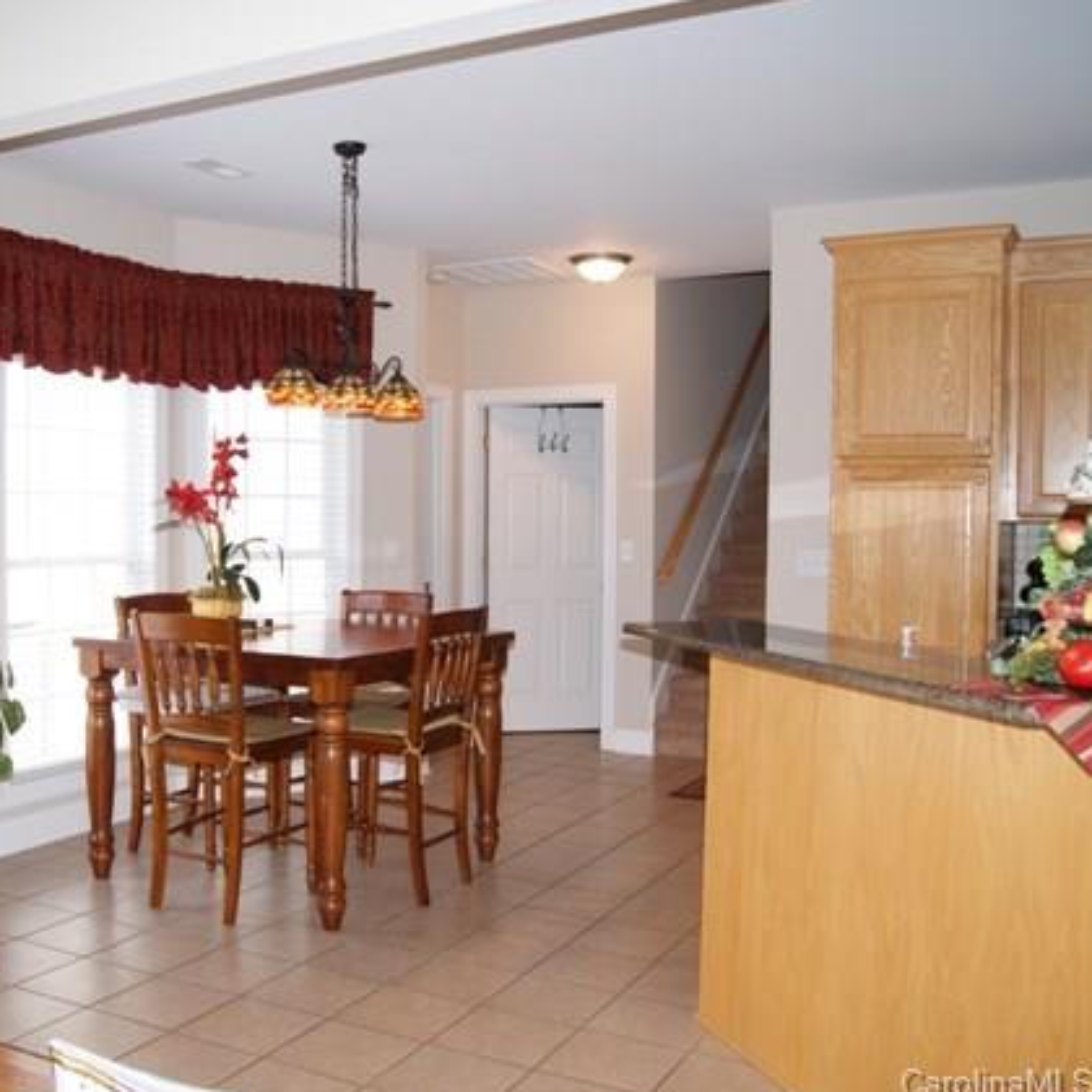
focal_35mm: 35
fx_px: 1249
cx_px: 367
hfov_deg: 46.5
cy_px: 551
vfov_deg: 47.2
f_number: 5.6
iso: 400
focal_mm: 18
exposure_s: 1/60
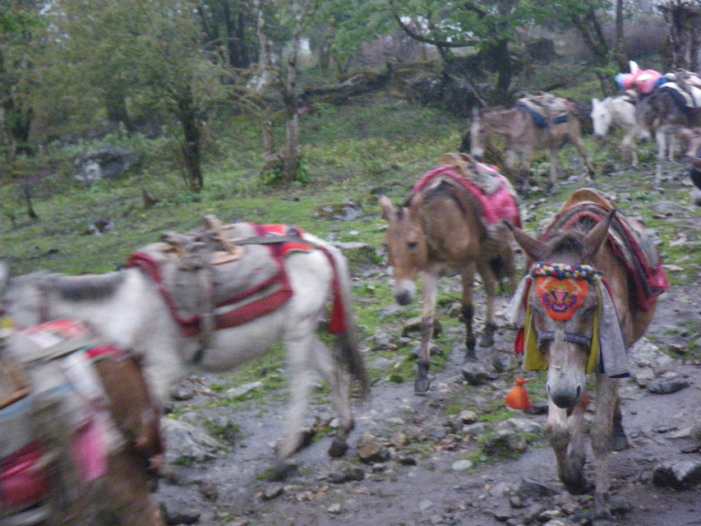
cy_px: 263
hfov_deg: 31.2
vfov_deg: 23.7
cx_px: 350
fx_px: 1256
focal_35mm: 62
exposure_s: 1/30
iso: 800
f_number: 4.6
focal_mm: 11.1
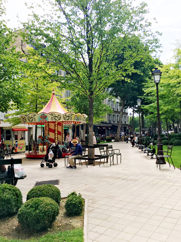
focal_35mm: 29
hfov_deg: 48.2
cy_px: 121
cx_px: 90
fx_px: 202
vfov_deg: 61.7
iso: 25
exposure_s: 1/1054
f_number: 2.2
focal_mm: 4.15
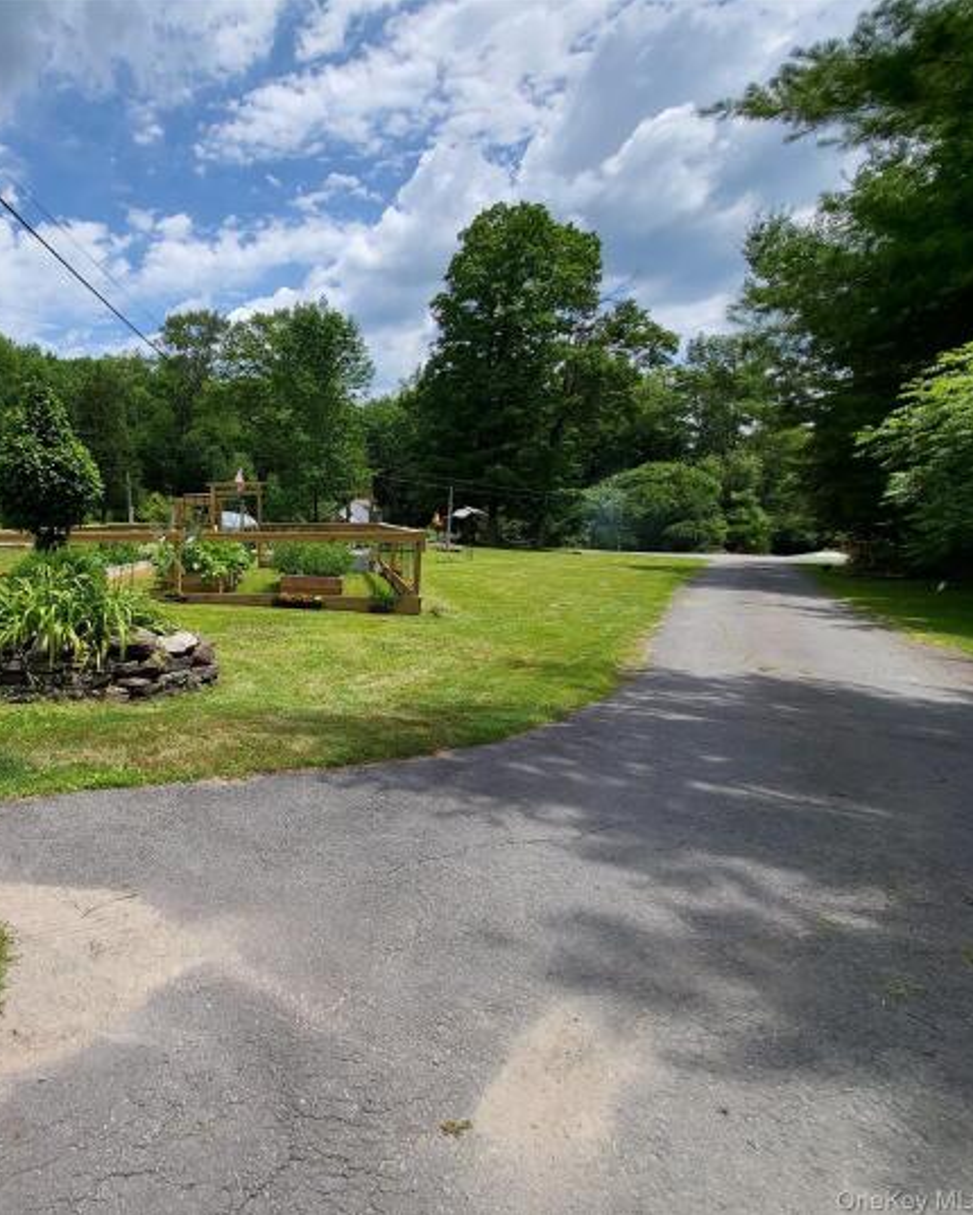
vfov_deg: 89.6
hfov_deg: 68.9
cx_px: 183
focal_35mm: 17
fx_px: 612
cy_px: 609
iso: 32
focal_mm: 1.74
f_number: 2.2
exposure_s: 1/1163
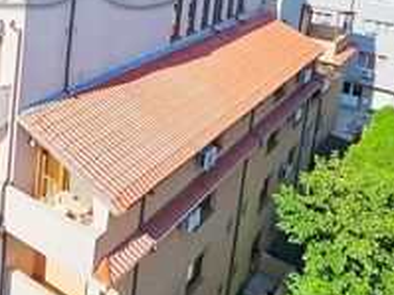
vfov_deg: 28.6
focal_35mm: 46
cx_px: -17
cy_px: -28
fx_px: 523
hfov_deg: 36.3
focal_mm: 1.7
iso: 32
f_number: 2.2
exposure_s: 1/1859
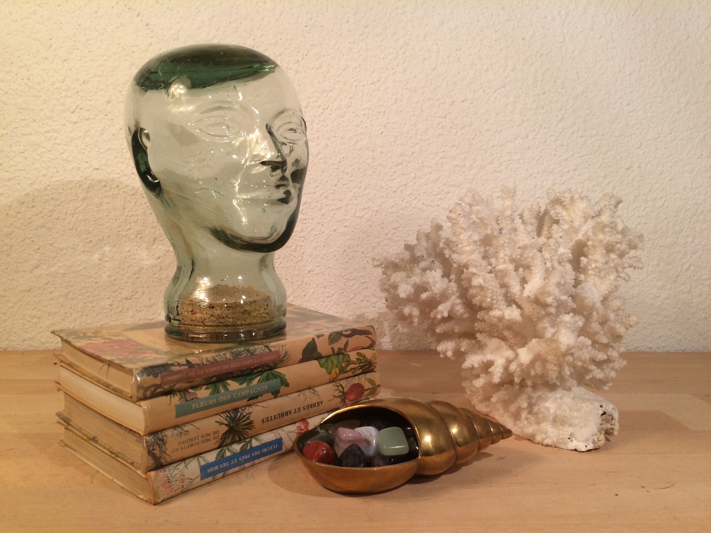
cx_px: 356
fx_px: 596
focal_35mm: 29
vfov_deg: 48.2
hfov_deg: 61.7
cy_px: 266
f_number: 2.2
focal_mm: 4.15
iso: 50
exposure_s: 1/33
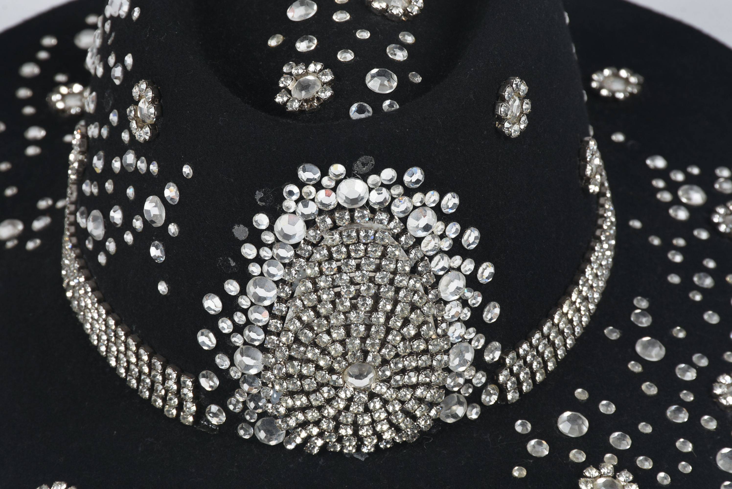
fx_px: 4273
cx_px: 366
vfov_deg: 6.6
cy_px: 244
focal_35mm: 210
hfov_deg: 9.8
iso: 200
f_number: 16
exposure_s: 1/125
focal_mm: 140
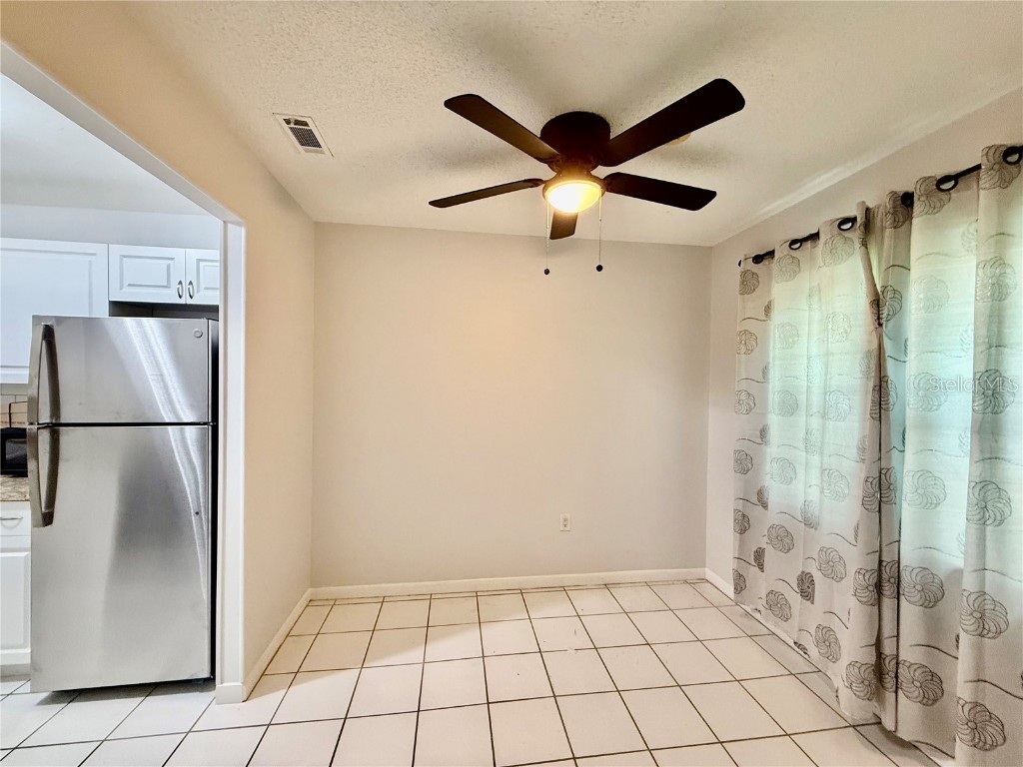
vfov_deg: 85.7
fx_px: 414
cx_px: 512
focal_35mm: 14
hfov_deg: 102.1
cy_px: 384
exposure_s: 1/60
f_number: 2.2
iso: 500
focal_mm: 2.22
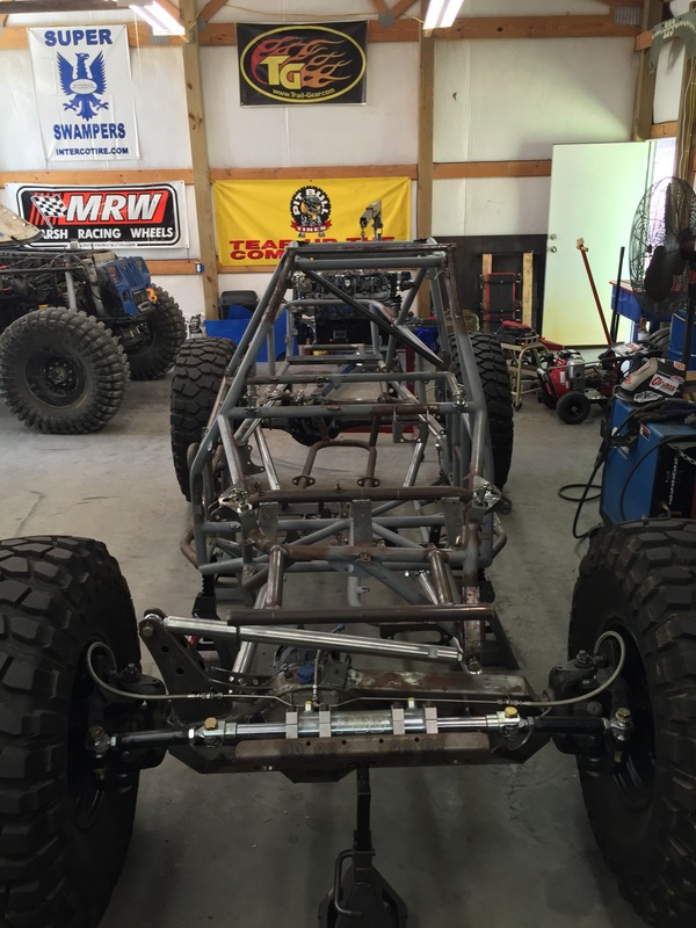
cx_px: 348
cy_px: 464
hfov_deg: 48.2
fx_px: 777
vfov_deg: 61.7
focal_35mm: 29
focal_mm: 4.15
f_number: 2.2
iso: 80
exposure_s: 1/30
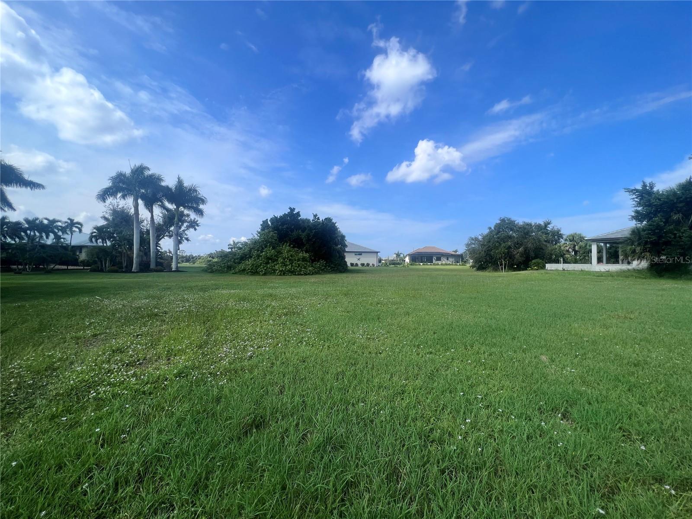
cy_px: 260
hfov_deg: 106.2
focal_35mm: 13
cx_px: 346
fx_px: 260
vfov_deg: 89.9
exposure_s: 1/1783
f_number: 1.8
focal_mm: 1.57
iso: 32
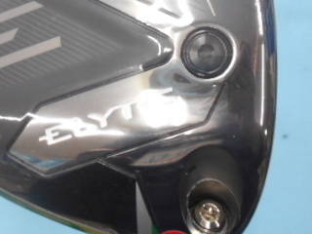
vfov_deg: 27.7
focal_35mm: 52
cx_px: 101
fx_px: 469
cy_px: 62
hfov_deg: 36.4
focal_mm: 4.6
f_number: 3.2
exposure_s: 1/30
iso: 180
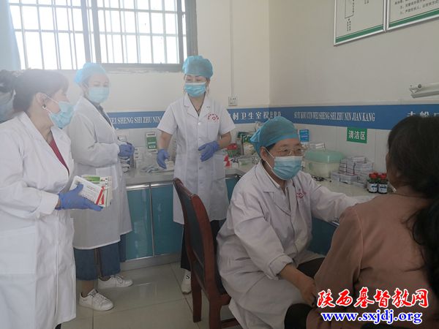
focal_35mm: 27
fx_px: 342
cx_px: 220
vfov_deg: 51.4
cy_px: 164
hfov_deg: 65.3
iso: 50
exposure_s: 1/169
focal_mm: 3.95
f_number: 1.6
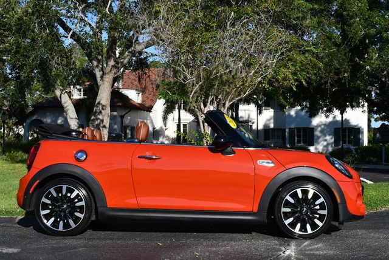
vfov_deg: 24.2
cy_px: 130
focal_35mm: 56
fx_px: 606
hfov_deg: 35.6
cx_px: 194
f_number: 9
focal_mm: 28
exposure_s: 1/320
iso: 100
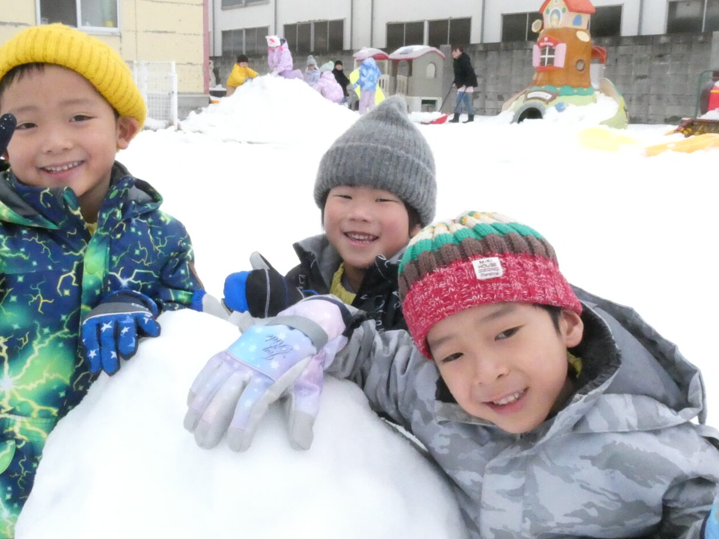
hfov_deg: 49.9
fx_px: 769
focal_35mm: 37
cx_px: 299
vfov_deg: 38.6
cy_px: 238
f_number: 8
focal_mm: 4.3
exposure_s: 1/1300
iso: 1600
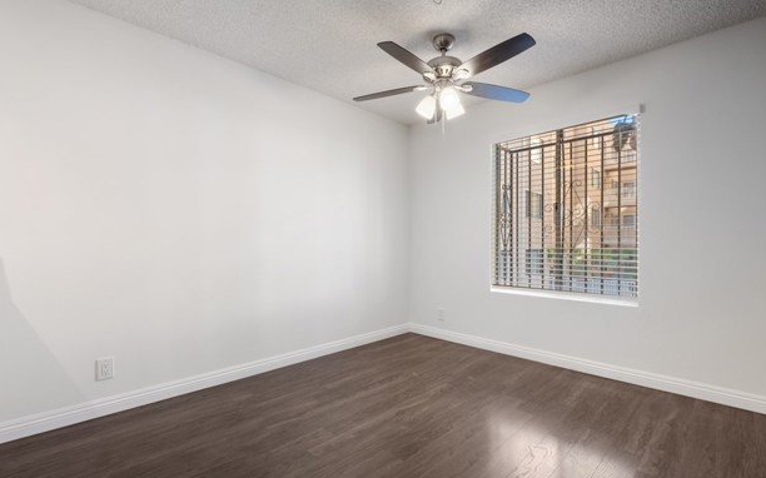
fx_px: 334
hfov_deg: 97.8
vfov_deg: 71.2
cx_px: 374
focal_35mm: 16
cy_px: 247
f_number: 10
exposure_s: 4.3
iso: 400
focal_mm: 10
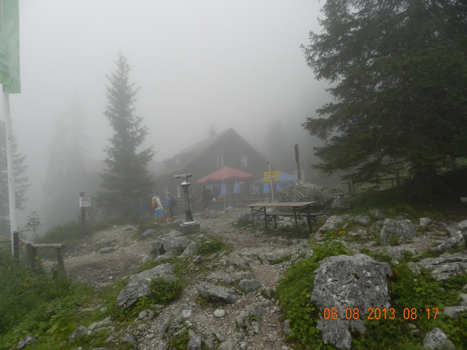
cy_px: 175
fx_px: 310
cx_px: 234
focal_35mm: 23
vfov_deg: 58.9
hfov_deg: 73.9
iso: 160
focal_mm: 4
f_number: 3.4
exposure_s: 1/100
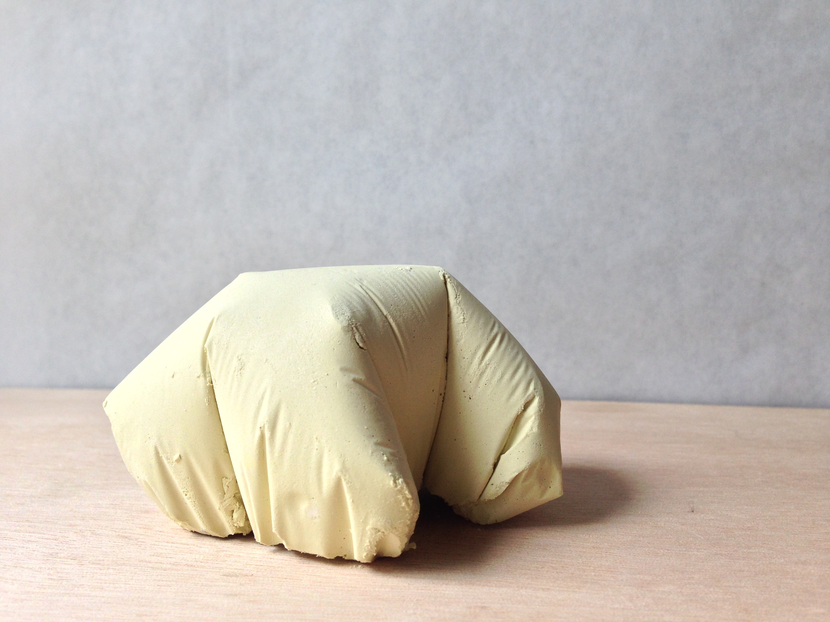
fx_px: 791
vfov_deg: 42.9
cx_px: 415
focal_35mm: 33
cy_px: 311
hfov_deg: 55.4
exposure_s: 1/142
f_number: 2.4
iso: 50
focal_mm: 4.12
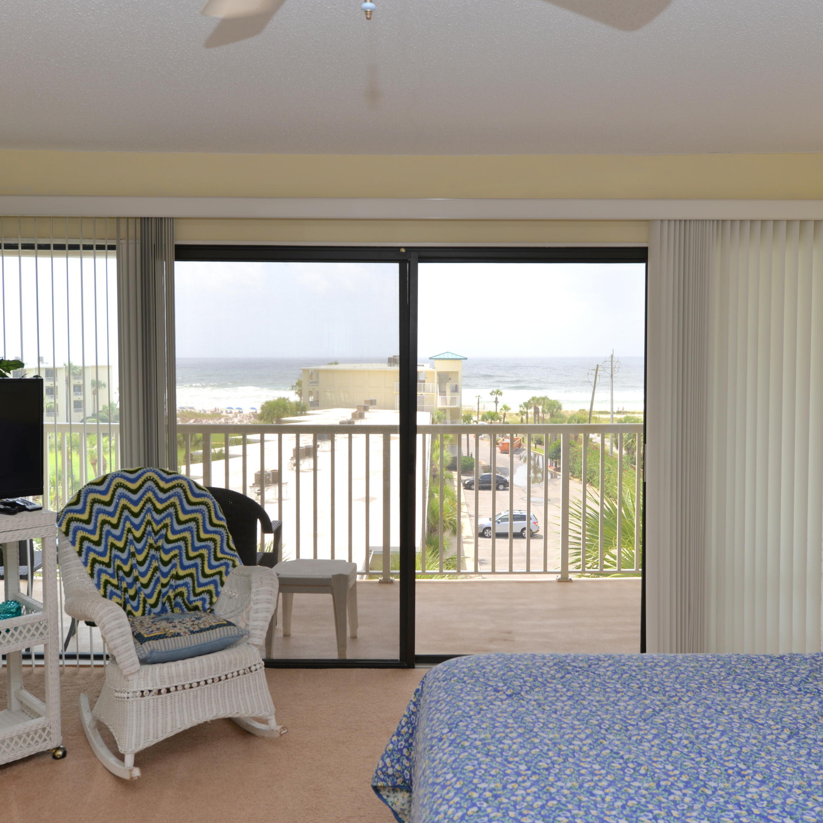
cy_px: 410
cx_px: 440
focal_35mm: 31
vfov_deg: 52.5
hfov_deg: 52.5
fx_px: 834
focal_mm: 24
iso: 100
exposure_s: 1/125
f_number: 5.6
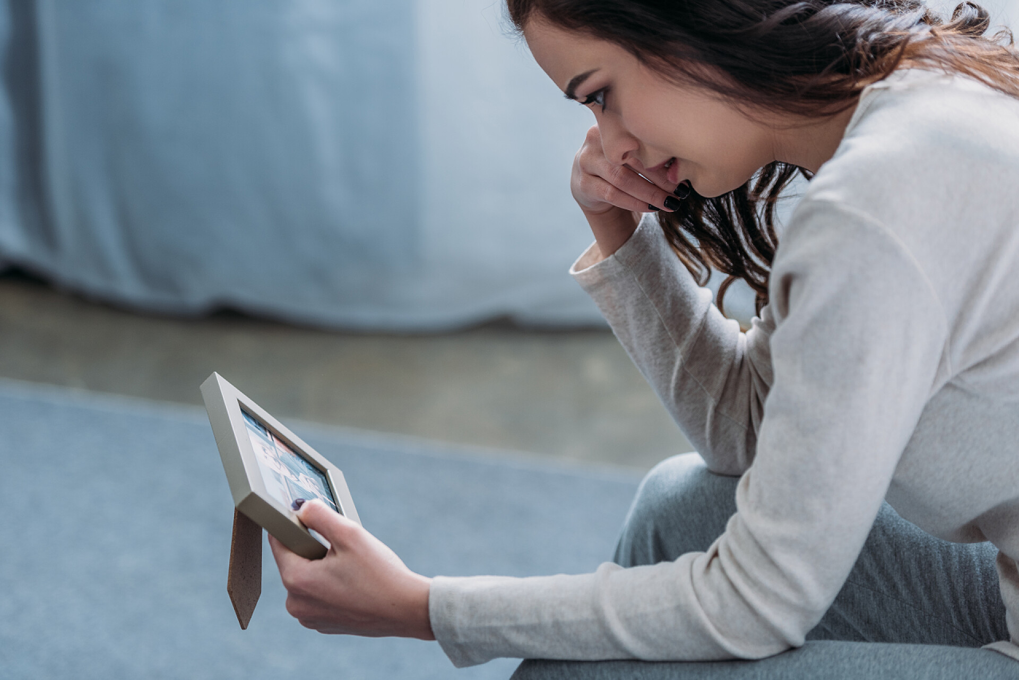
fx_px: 3114
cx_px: 510
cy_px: 340
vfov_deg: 12.5
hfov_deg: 18.6
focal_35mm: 110
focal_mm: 110
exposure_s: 1/200
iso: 200
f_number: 2.8
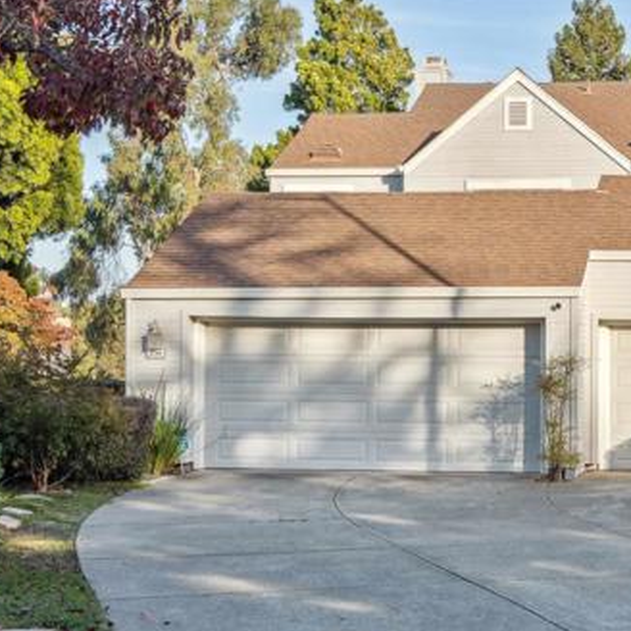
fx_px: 1505
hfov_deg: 23.0
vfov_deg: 23.7
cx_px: 587
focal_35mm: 73
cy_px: 336
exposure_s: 1/500
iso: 250
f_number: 7.1
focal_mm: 44
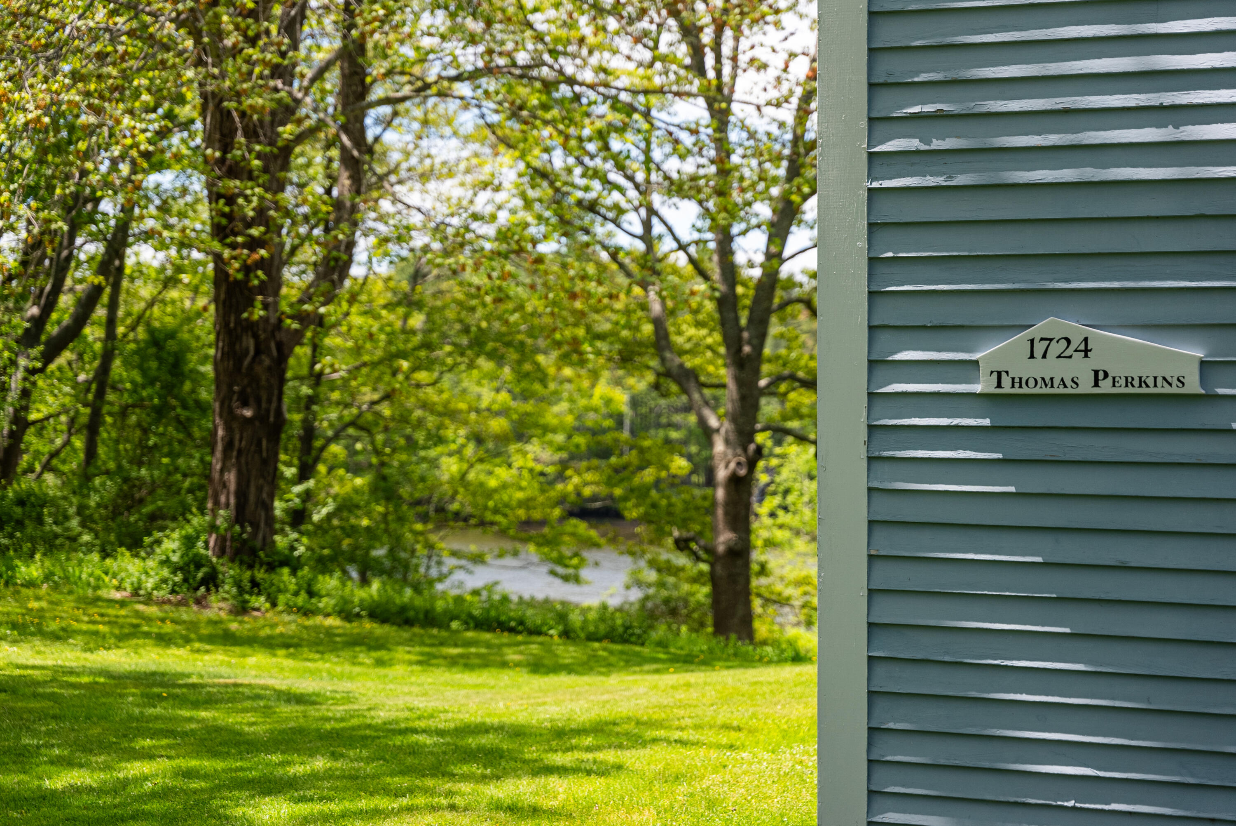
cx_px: 618
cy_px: 413
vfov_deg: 20.4
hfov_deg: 30.2
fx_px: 2291
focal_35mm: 67
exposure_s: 1/3200
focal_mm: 66.7
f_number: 2.8
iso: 320
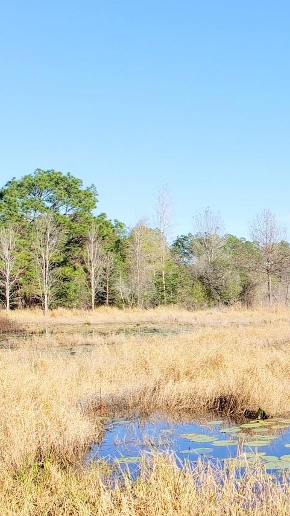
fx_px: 724
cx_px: 414
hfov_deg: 20.0
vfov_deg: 38.7
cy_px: 344
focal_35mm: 53
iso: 50
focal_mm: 4.3
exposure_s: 1/850
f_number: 2.4
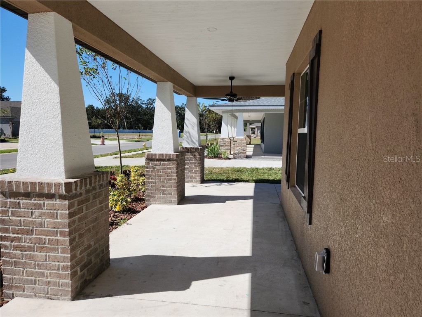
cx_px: 211
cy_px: 158
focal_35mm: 23
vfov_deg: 58.9
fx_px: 280
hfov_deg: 73.9
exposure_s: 1/1794
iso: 20
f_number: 1.8
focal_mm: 5.4
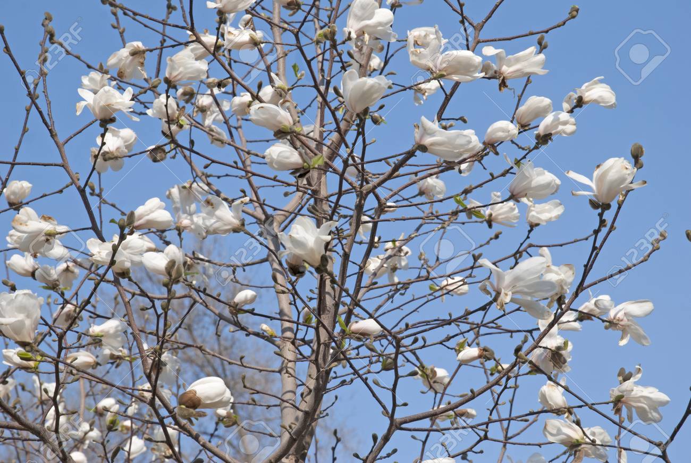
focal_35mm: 87
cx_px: 346
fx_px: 1672
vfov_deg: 15.7
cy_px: 232
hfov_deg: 23.4
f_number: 10
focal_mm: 58
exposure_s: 1/250
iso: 250
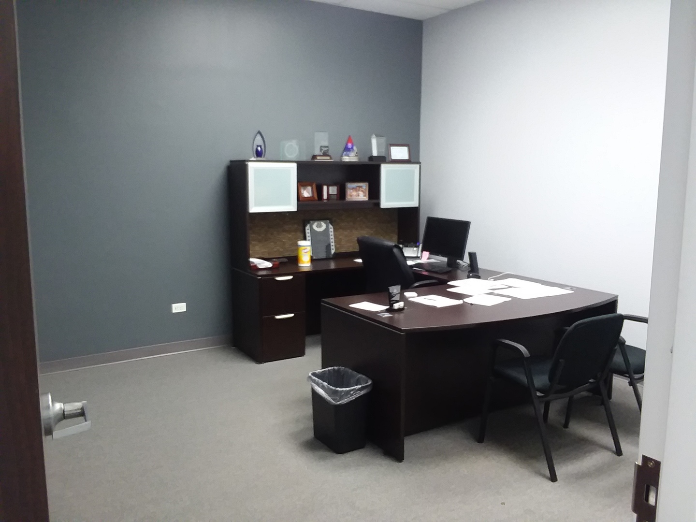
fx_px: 583
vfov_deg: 48.2
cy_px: 261
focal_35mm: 29
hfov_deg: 61.7
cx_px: 348
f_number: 1.9
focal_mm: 2.47
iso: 160
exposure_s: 1/30
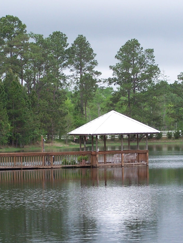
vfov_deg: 10.8
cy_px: 144
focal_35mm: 183
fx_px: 1290
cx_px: 98
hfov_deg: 8.1
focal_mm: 17.5
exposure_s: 1/320
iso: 80
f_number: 3.2
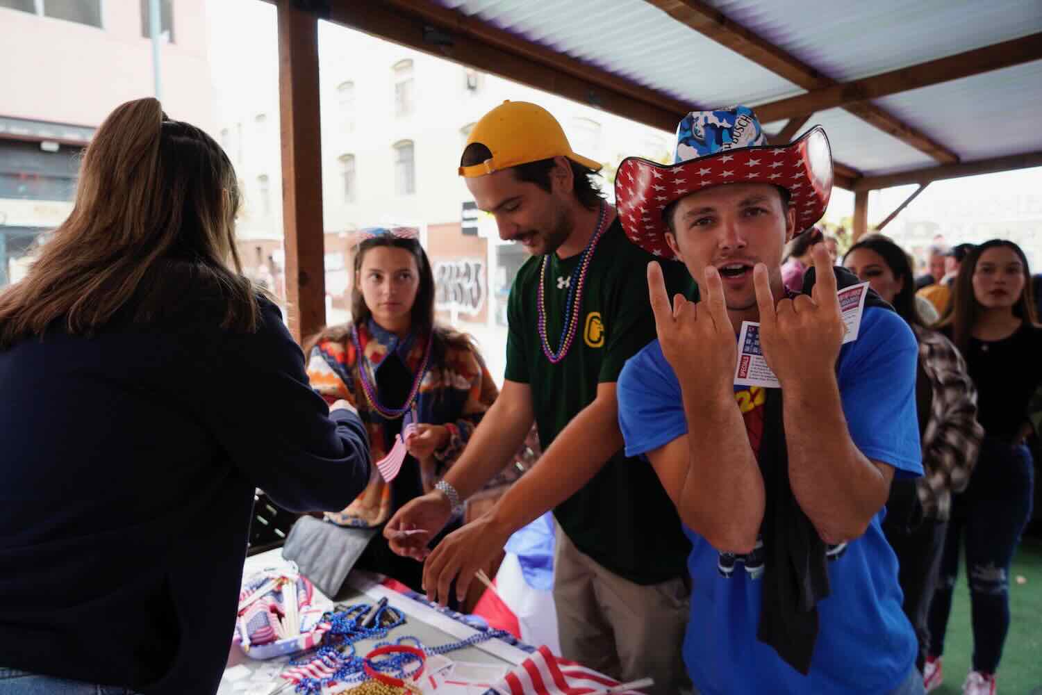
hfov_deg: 73.7
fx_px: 695
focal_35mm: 24
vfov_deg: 53.1
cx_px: 521
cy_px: 348
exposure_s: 1/160
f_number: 4
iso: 1000
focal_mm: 24
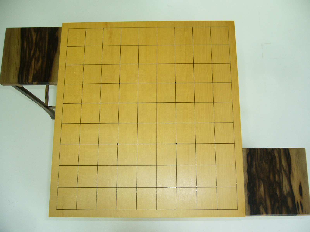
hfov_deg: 52.6
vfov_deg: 40.7
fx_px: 313
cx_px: 155
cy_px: 116
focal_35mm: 35
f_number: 2.8
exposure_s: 1/20
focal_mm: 5.8
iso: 100
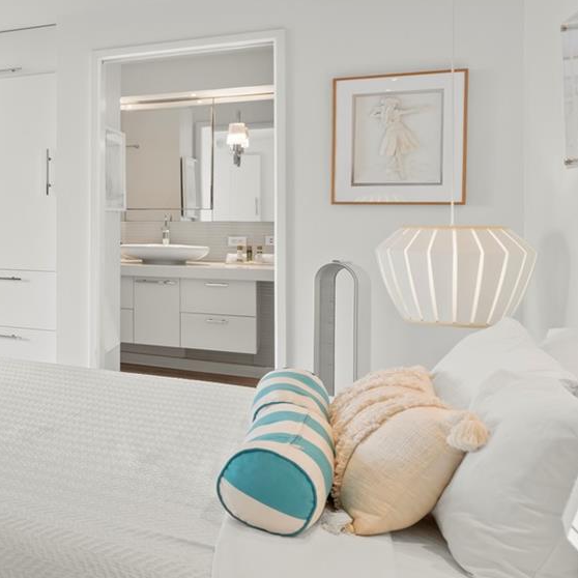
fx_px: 737
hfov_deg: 30.4
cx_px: -227
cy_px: 210
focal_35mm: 39
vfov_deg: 42.5
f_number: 10
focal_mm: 16
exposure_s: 1/6
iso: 250
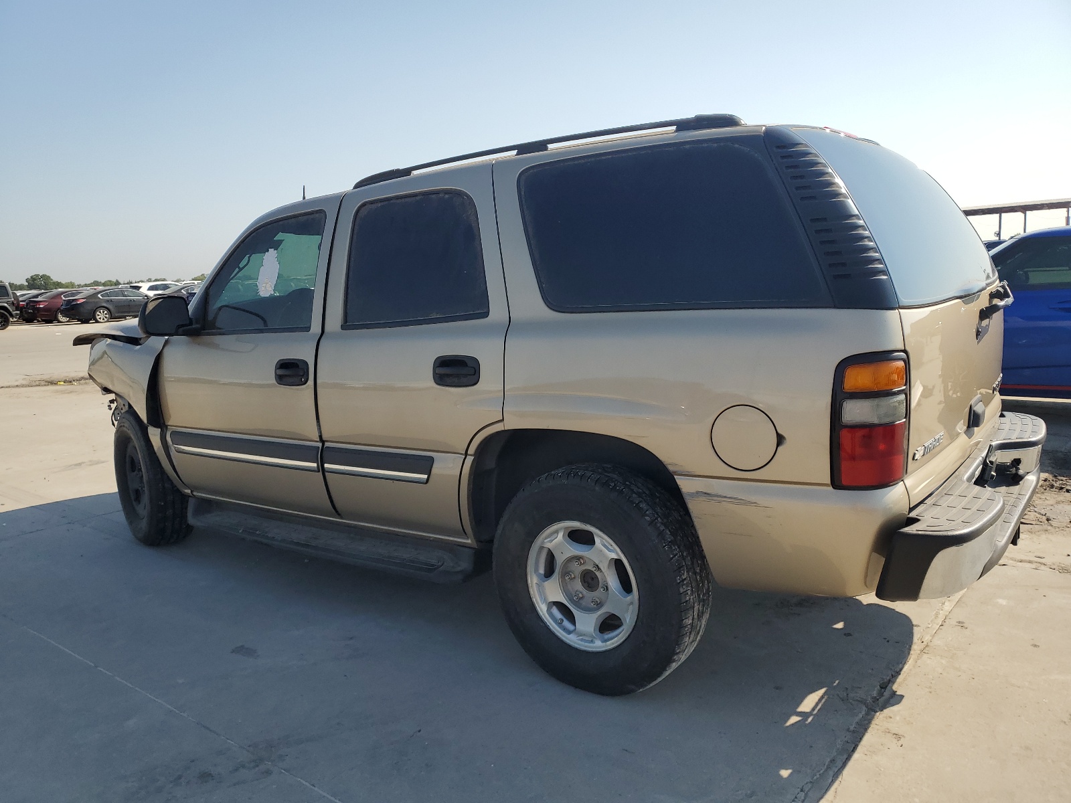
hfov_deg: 67.3
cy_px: 402
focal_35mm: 26
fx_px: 804
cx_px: 536
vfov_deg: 53.1
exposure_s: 1/3333
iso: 50
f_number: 1.5
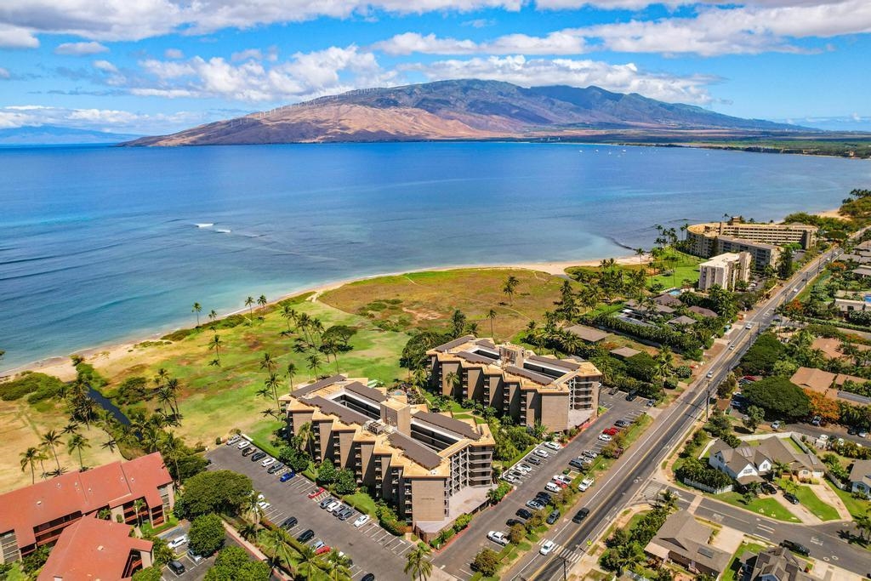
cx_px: 436
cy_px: 290
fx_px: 532
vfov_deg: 57.2
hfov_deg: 78.6
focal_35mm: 22
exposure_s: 1/350
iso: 100
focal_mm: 8.38
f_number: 2.8
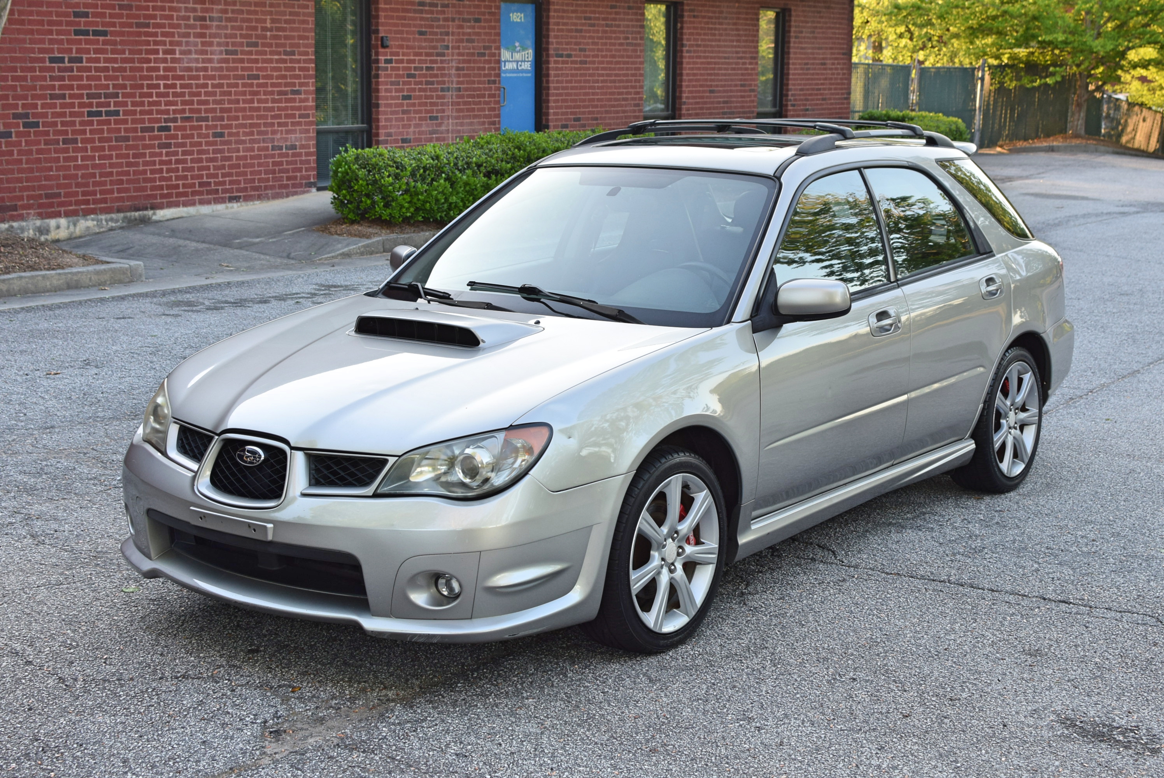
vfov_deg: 25.8
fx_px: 1699
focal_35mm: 52
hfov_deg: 37.8
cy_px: 389
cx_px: 582
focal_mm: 35
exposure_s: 1/125
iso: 400
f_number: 5.6
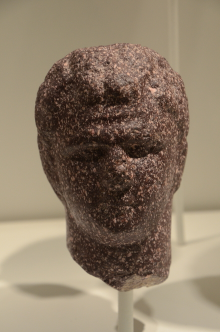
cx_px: 110
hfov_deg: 11.7
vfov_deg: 17.5
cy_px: 166
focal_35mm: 117
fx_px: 1077
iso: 1000
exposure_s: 1/80
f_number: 7.1
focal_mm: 78
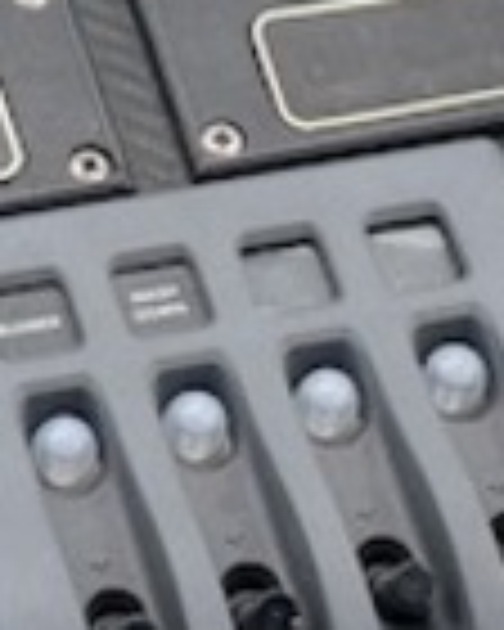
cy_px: -94
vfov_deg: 8.8
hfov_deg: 7.1
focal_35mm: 217
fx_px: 4046
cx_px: 36
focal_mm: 4.2
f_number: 1.6
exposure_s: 1/232
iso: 32
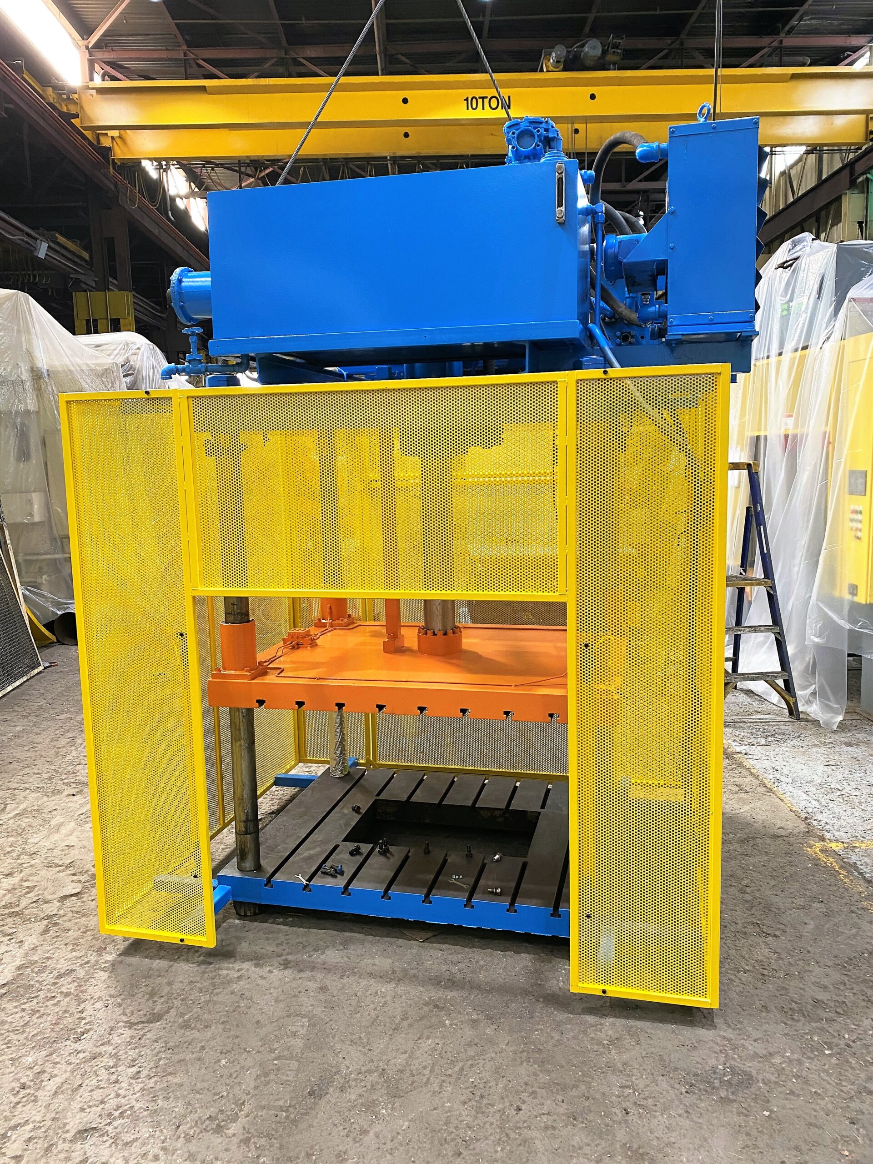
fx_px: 874
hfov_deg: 53.1
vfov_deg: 67.3
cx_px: 436
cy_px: 582
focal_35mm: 26
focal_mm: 4.25
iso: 125
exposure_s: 1/78
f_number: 1.8
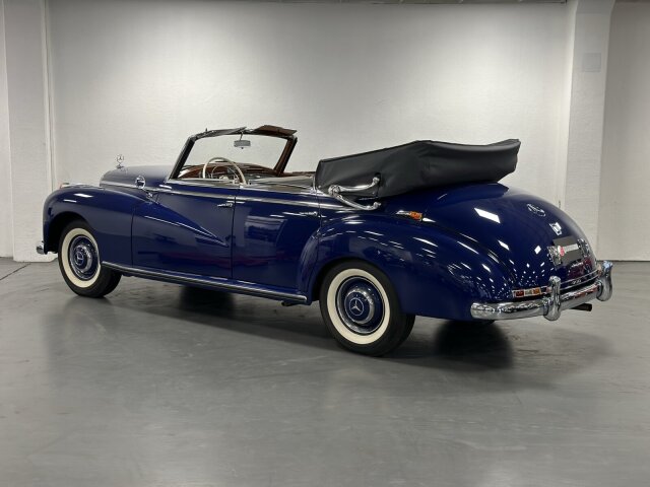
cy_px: 244
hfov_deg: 39.7
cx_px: 325
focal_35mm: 48
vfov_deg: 30.3
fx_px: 901
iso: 125
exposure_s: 1/60
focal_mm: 6.86
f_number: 1.78
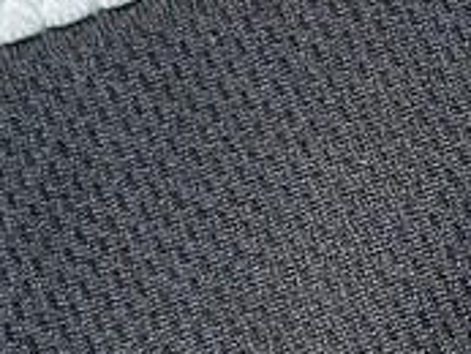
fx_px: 4534
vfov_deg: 4.5
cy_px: 248
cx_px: 762
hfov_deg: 5.9
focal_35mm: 333
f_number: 1.78
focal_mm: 6.86
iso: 50
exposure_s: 1/121
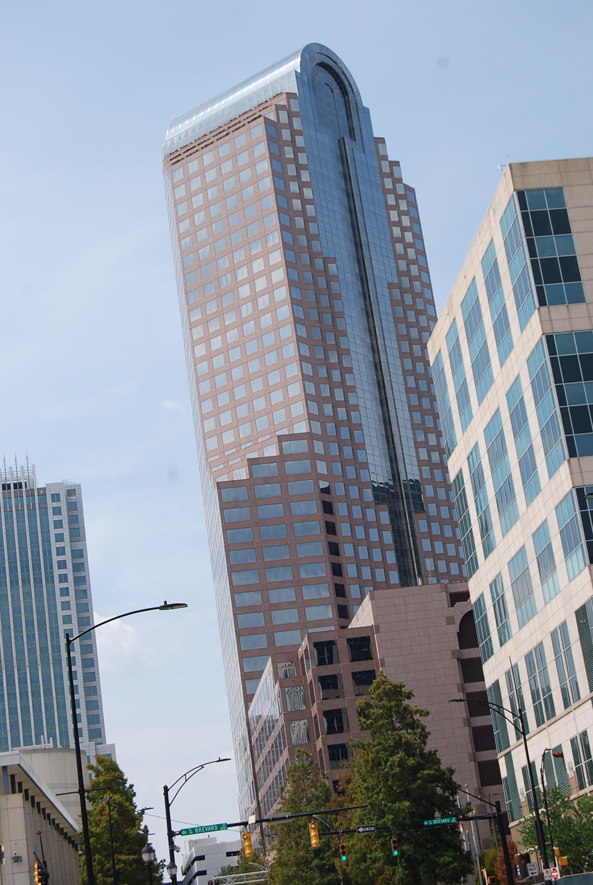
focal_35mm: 63
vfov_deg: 31.9
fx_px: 1552
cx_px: 296
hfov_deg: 21.6
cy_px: 442
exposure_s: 1/250
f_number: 8
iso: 100
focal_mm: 42
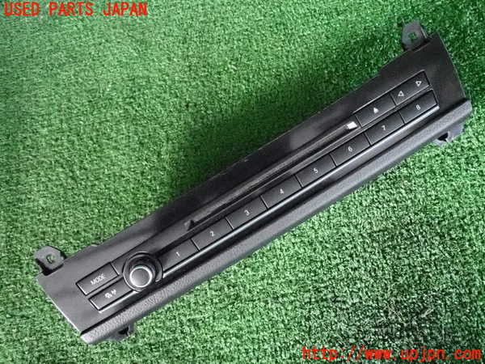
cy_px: 182
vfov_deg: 39.7
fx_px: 504
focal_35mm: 36
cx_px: 242
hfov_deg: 51.4
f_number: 2.5
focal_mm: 6.37
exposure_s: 1/125
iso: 6400
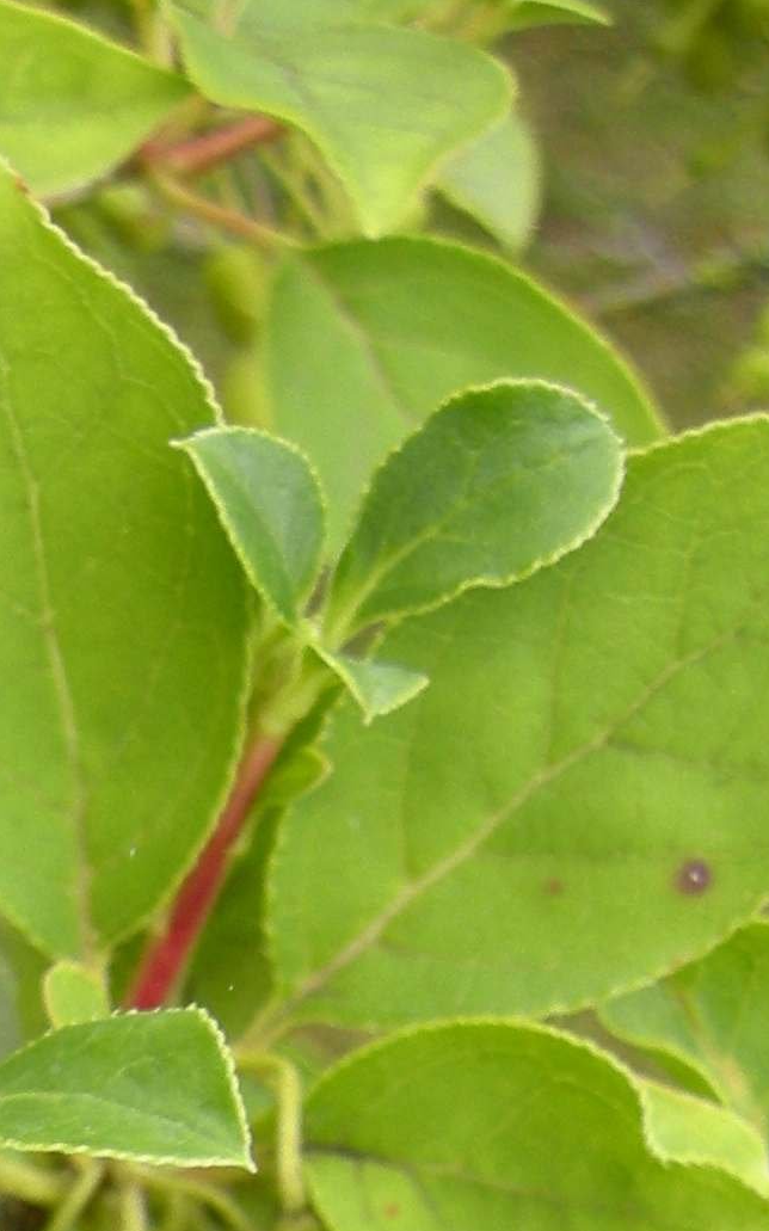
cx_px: -887
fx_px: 4831
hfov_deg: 8.5
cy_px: 2252
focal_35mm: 144
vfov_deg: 13.1
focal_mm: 7.5
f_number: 3
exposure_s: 1/52
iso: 64
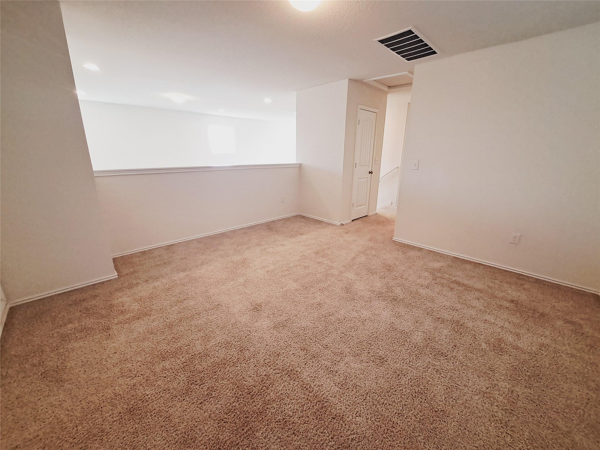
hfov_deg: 106.2
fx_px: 225
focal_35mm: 13
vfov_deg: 89.9
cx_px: 300
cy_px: 225
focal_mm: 1.74
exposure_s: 1/50
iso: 100
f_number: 2.2
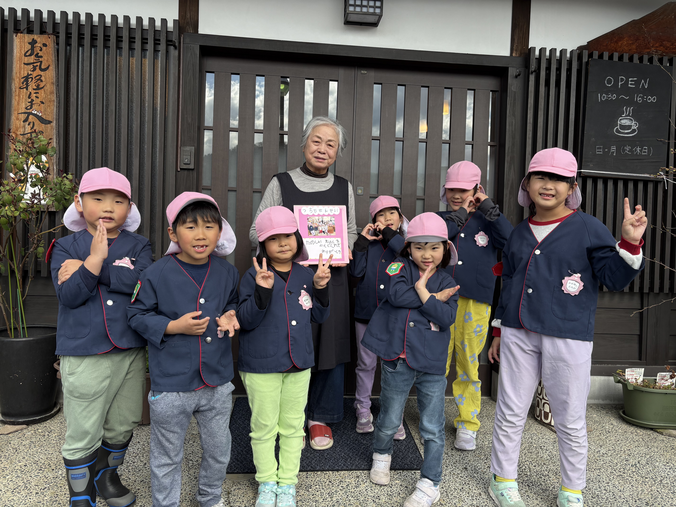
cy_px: 254
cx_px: 338
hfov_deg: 67.3
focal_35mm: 26
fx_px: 508
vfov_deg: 53.1
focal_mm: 5.96
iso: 50
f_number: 1.6
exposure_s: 1/945
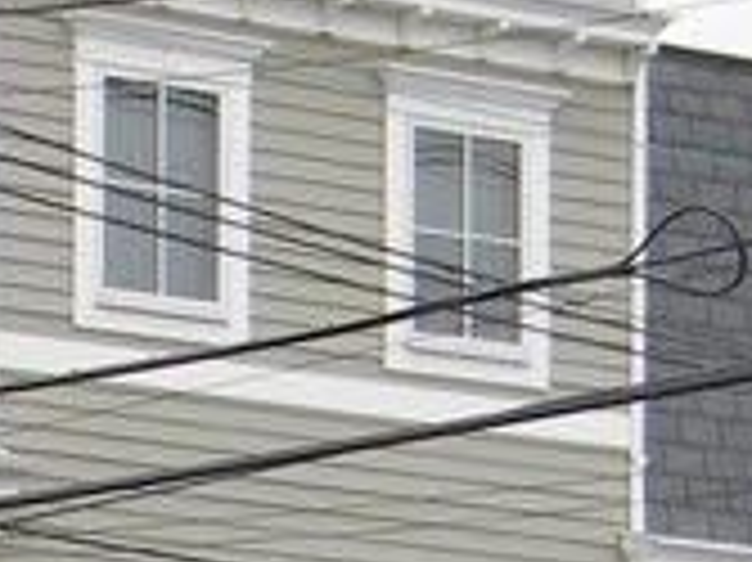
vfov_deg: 5.0
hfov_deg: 6.6
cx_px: -919
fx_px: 6252
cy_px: 1268
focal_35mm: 288
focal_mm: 8.6
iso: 80
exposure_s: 1/168
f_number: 3.9
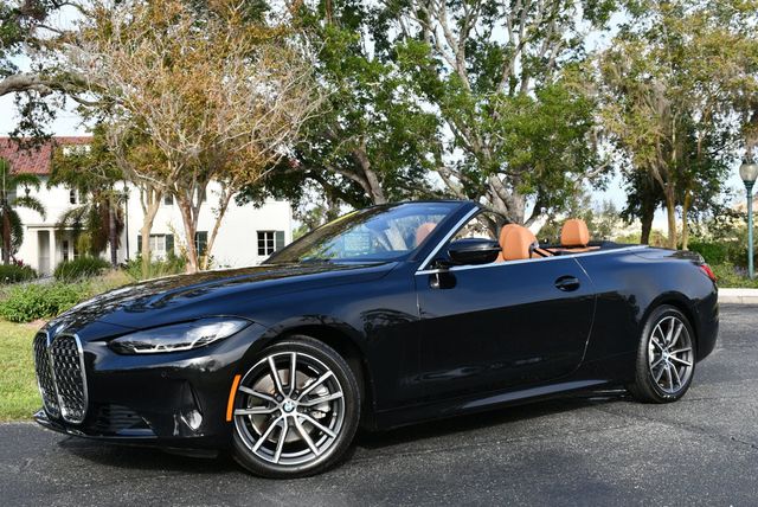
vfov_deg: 30.6
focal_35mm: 44
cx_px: 379
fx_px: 927
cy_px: 254
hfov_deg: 44.5
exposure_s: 1/200
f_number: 7.1
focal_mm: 22
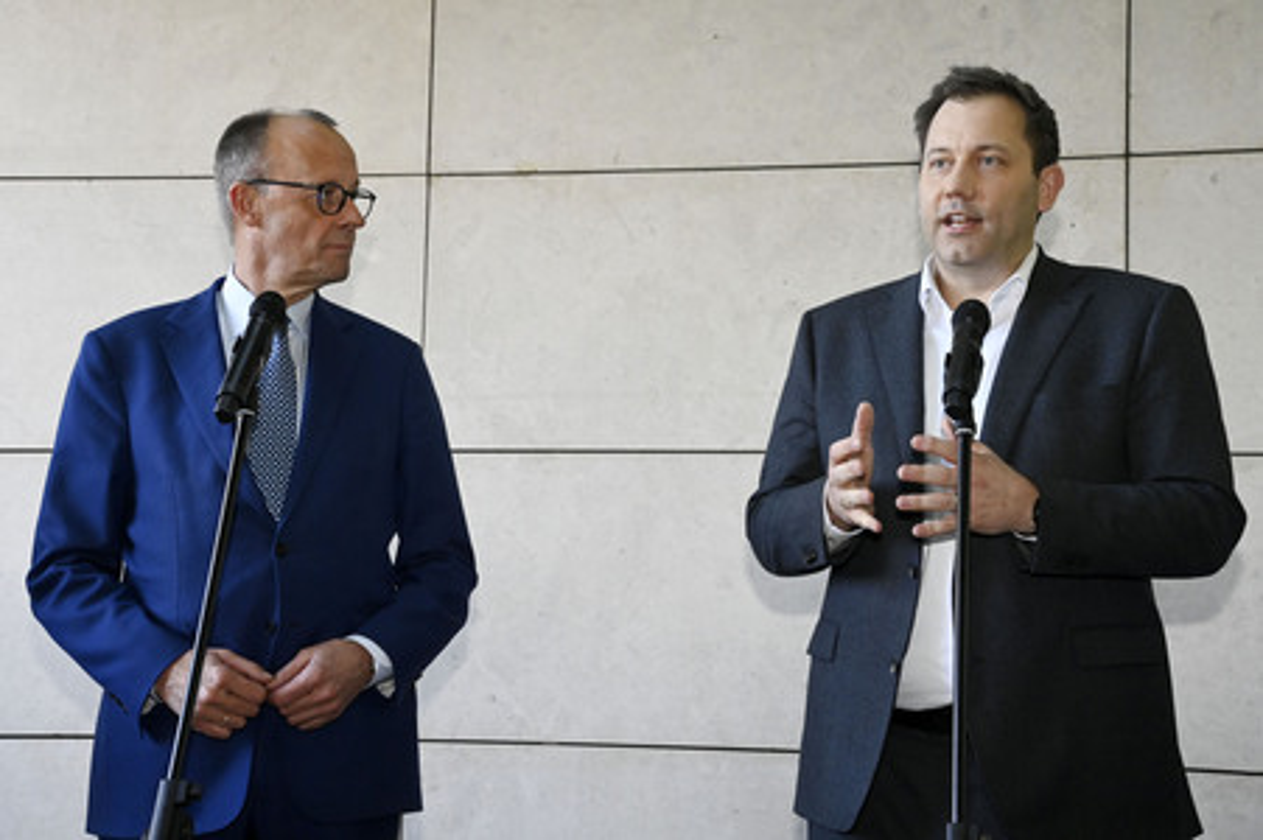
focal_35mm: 55
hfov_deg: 36.3
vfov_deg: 24.6
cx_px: 632
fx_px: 1928
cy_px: 420
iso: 4000
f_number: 7.1
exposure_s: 1/250
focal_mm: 55
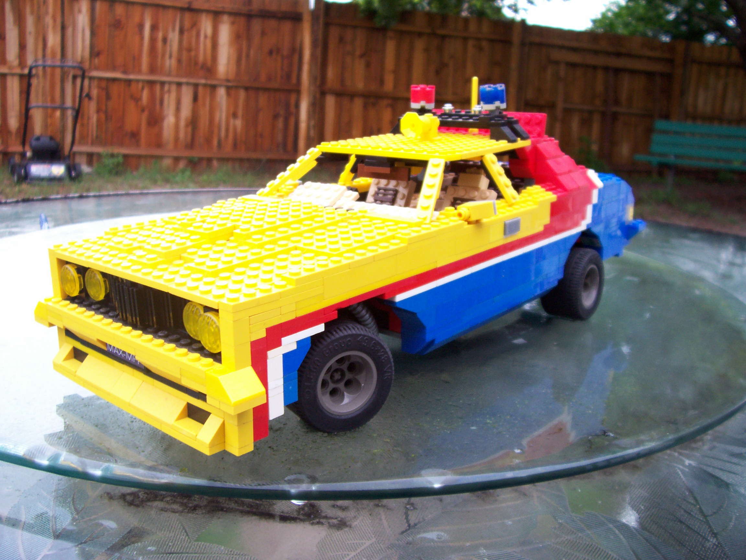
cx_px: 373
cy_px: 280
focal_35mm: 34
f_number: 2.7
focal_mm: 5.6
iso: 107
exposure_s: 1/32
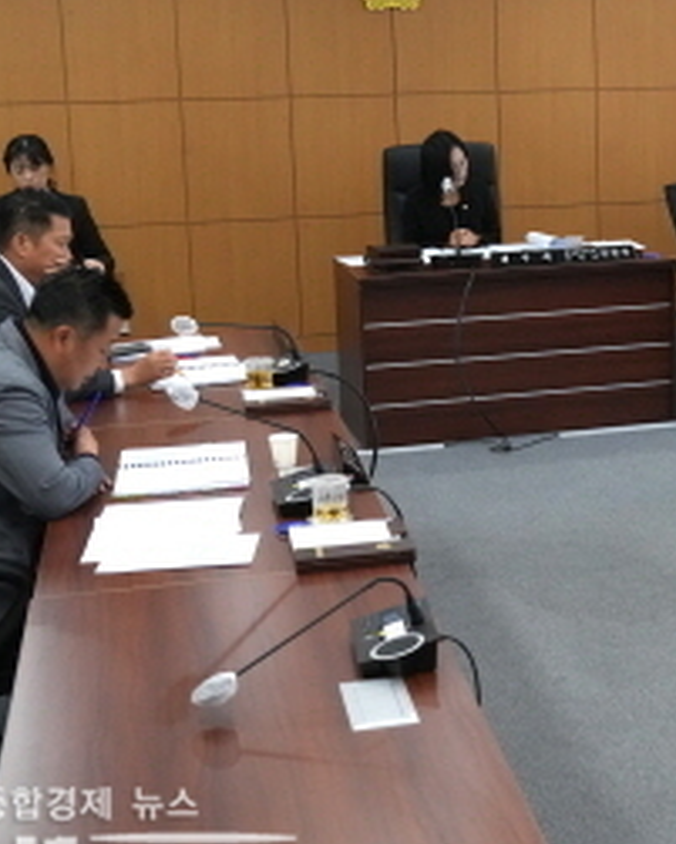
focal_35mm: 65
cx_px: 726
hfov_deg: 22.3
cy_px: 333
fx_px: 1625
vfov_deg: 29.0
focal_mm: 29
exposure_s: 1/320
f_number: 5
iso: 3200
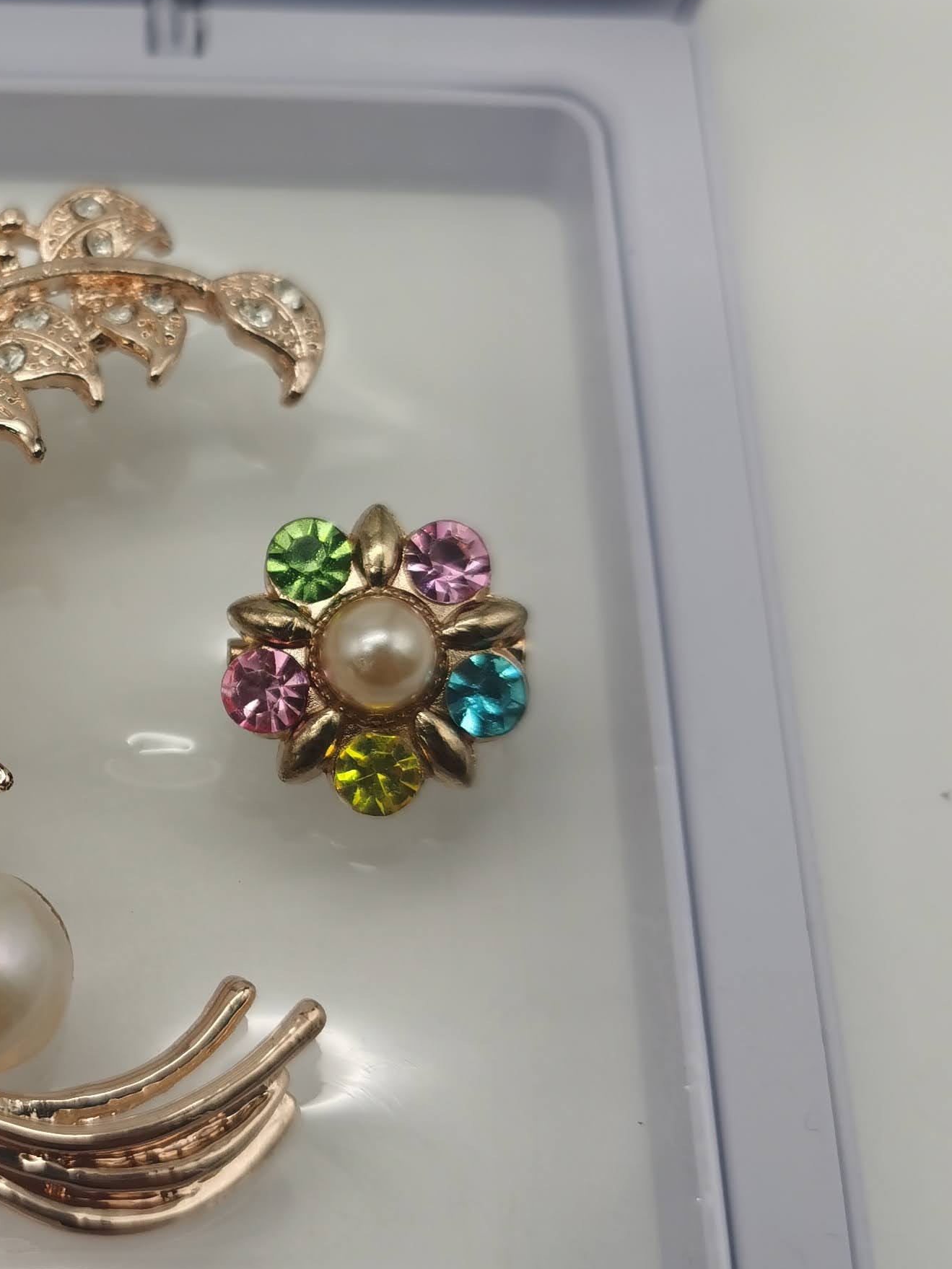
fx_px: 2054
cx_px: -11
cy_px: 602
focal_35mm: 56
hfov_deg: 24.8
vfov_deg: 34.3
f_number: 1.6
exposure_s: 1/102
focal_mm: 5.56
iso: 50
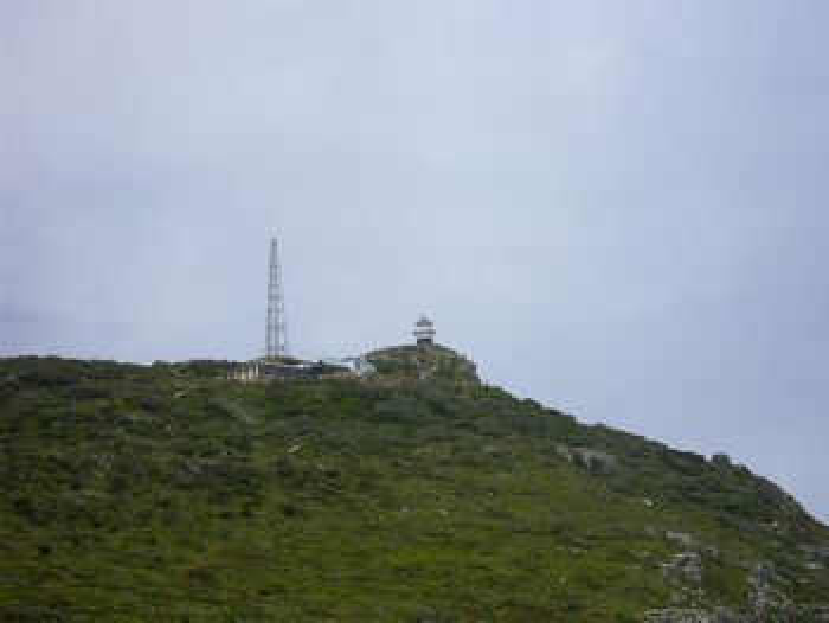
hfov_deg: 17.3
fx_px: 2732
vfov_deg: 13.0
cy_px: 312
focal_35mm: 114
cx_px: 414
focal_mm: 18.6
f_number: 8.3
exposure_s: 1/250
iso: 50
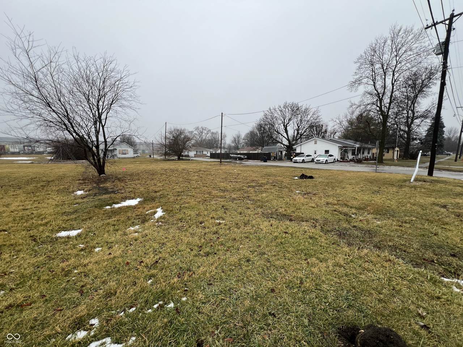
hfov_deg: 106.2
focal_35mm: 13
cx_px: 232
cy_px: 174
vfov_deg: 89.9
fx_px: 174
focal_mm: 1.57
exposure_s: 1/99
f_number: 1.8
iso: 64
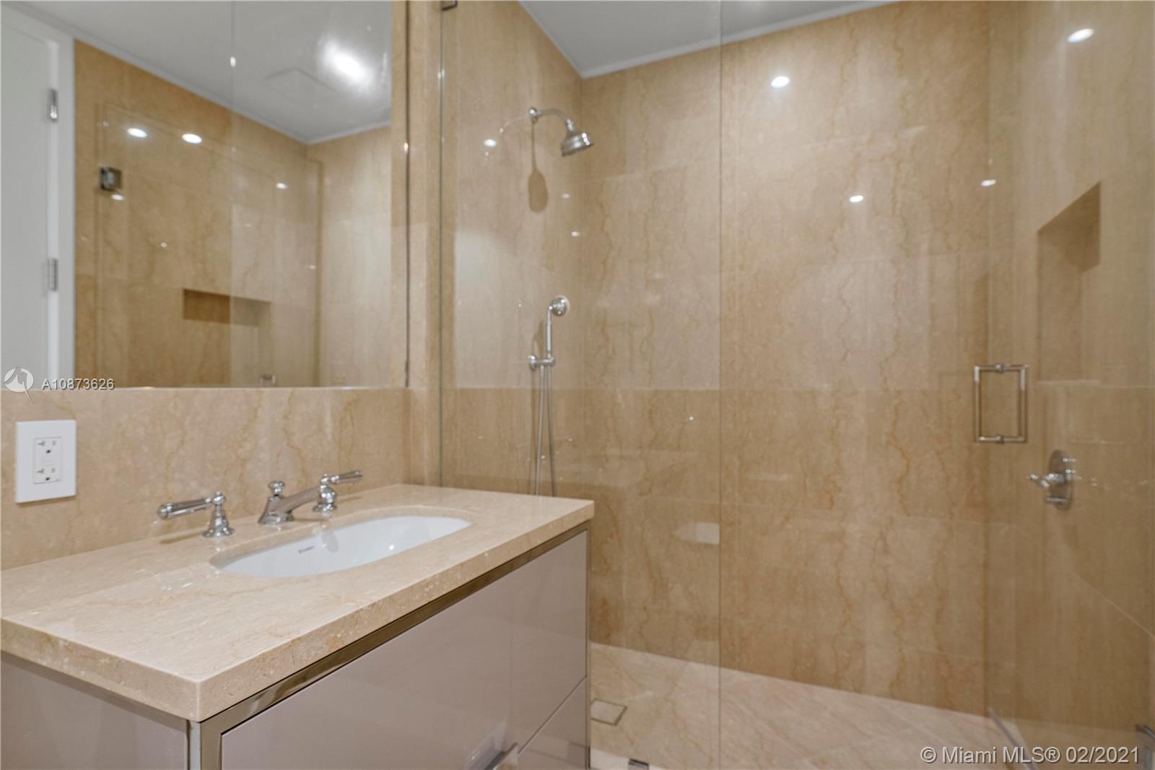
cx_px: 578
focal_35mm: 17
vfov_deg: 70.4
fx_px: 545
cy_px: 385
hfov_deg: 93.3
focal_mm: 17
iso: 1250
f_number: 7.1
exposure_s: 1/10
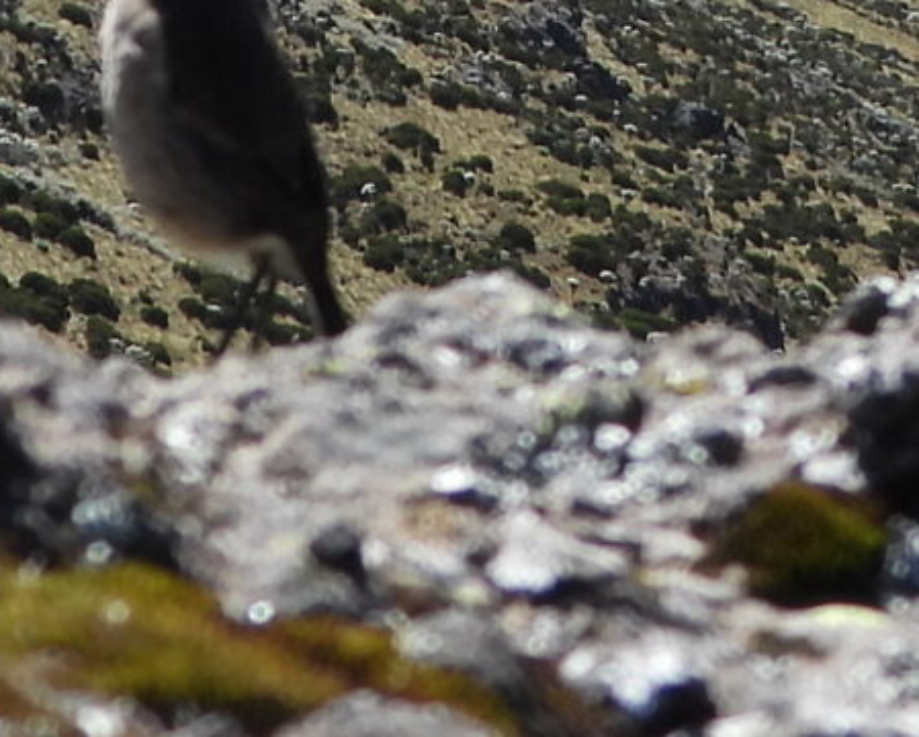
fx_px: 7568
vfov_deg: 5.4
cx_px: 463
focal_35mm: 278
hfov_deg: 6.9
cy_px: -803
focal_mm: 9
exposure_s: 1/800
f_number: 3.2
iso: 100
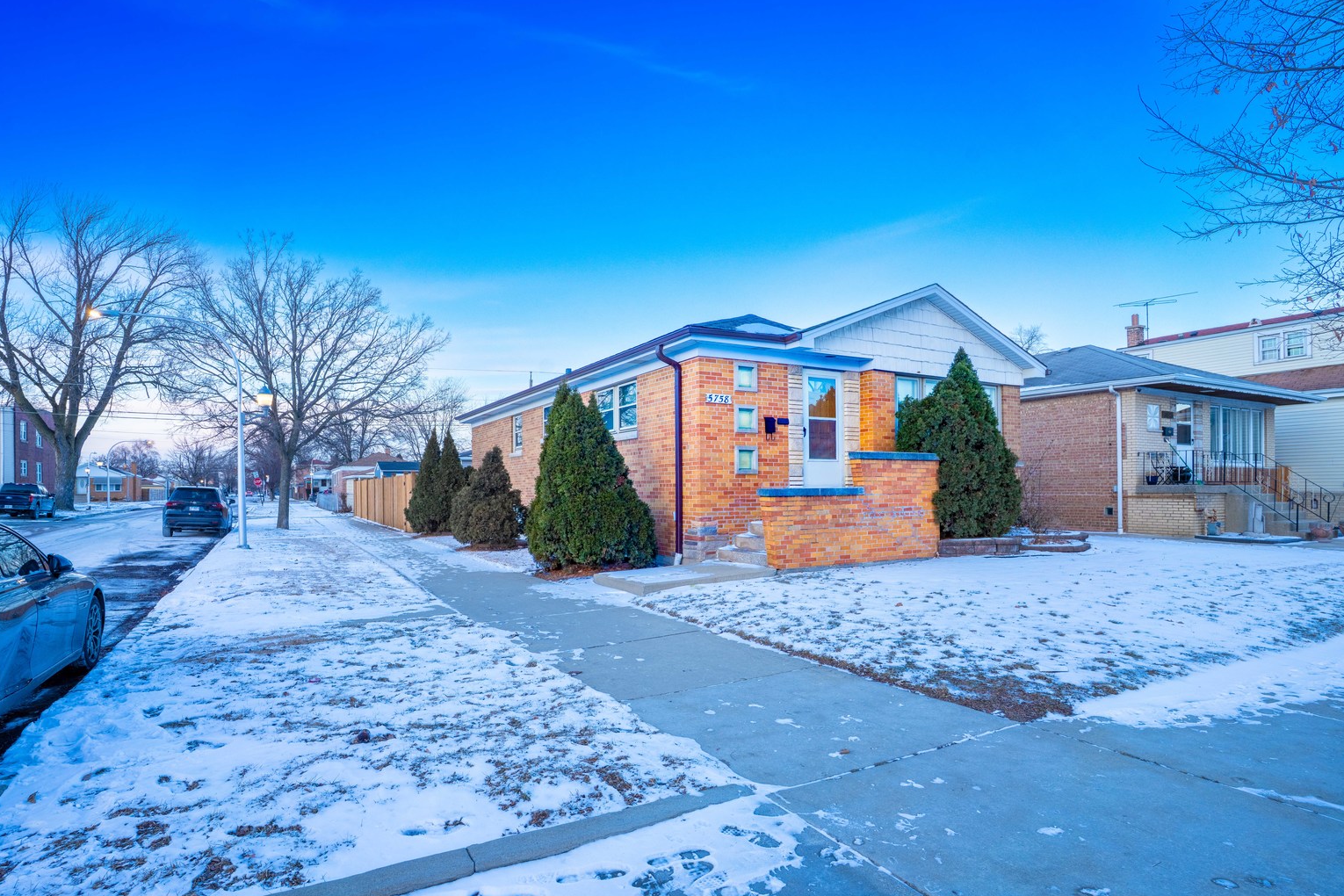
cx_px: 647
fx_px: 672
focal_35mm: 18
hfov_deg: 90.0
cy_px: 450
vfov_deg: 67.4
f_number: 8
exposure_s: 1/500
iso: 160
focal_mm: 17
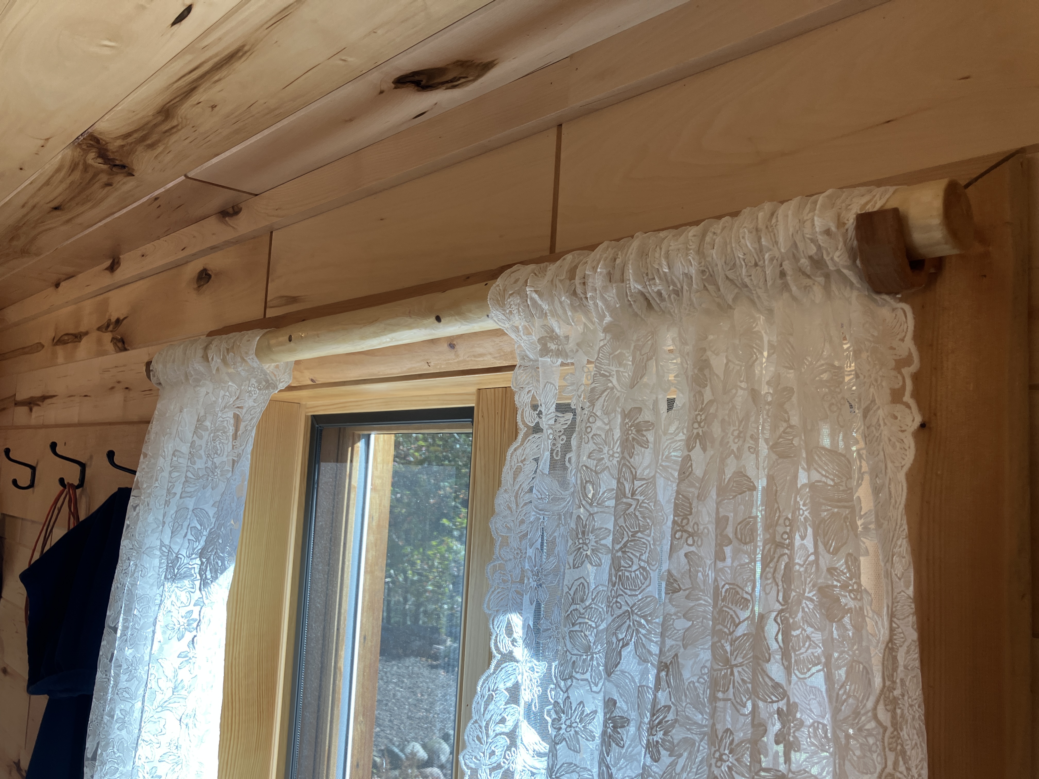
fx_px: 840
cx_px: 520
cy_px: 390
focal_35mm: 28
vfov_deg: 49.7
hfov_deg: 63.4
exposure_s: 1/120
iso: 32
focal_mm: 3.99
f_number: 1.8
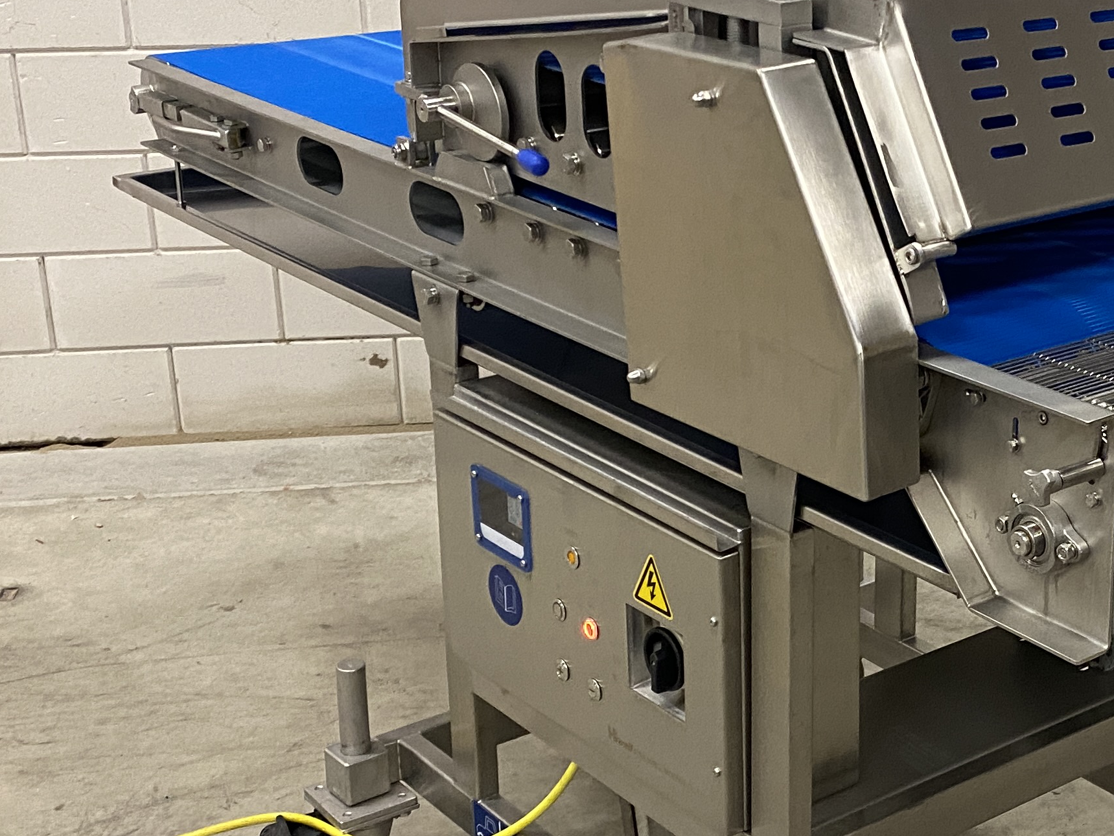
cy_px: 458
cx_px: 951
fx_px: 1963
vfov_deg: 24.0
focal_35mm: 61
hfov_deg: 30.6
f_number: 1.8
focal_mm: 4.25
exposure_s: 1/50
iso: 250
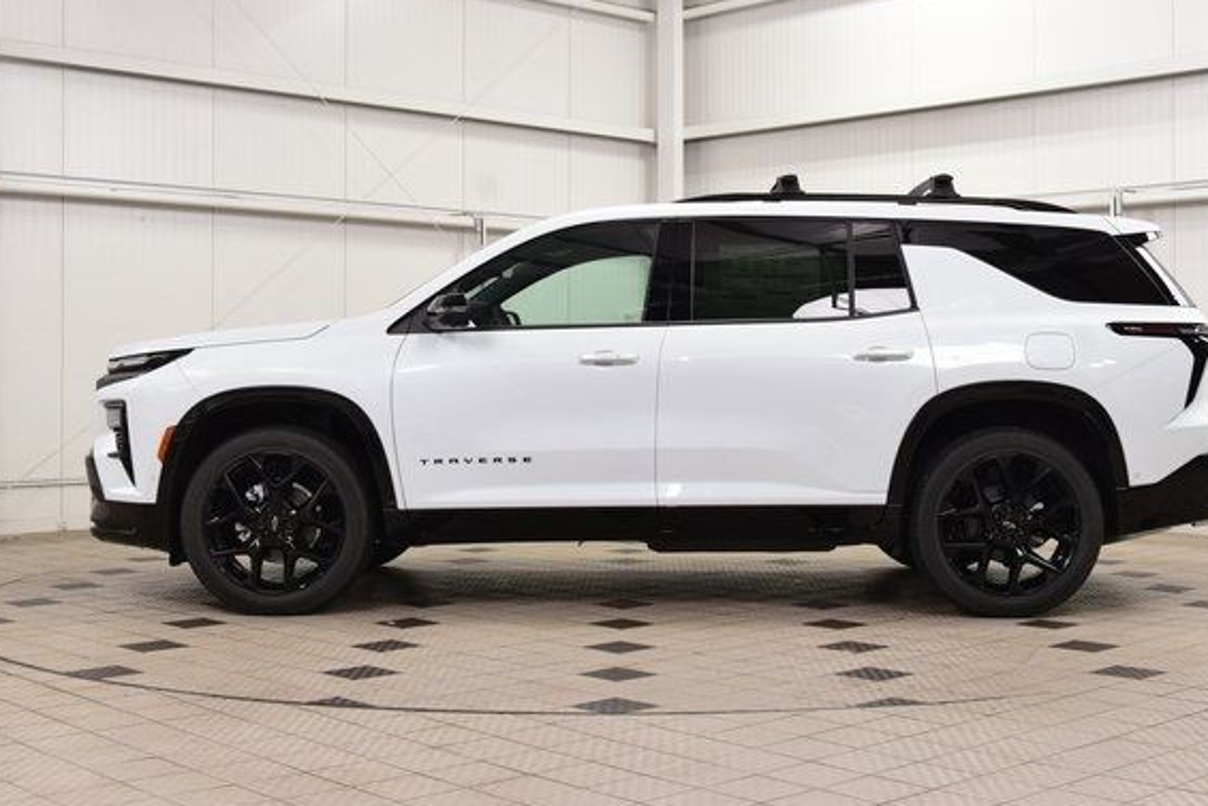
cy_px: 379
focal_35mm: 51
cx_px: 654
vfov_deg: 26.5
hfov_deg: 38.8
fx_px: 1712
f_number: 8
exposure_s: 1/60
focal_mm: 30
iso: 1250
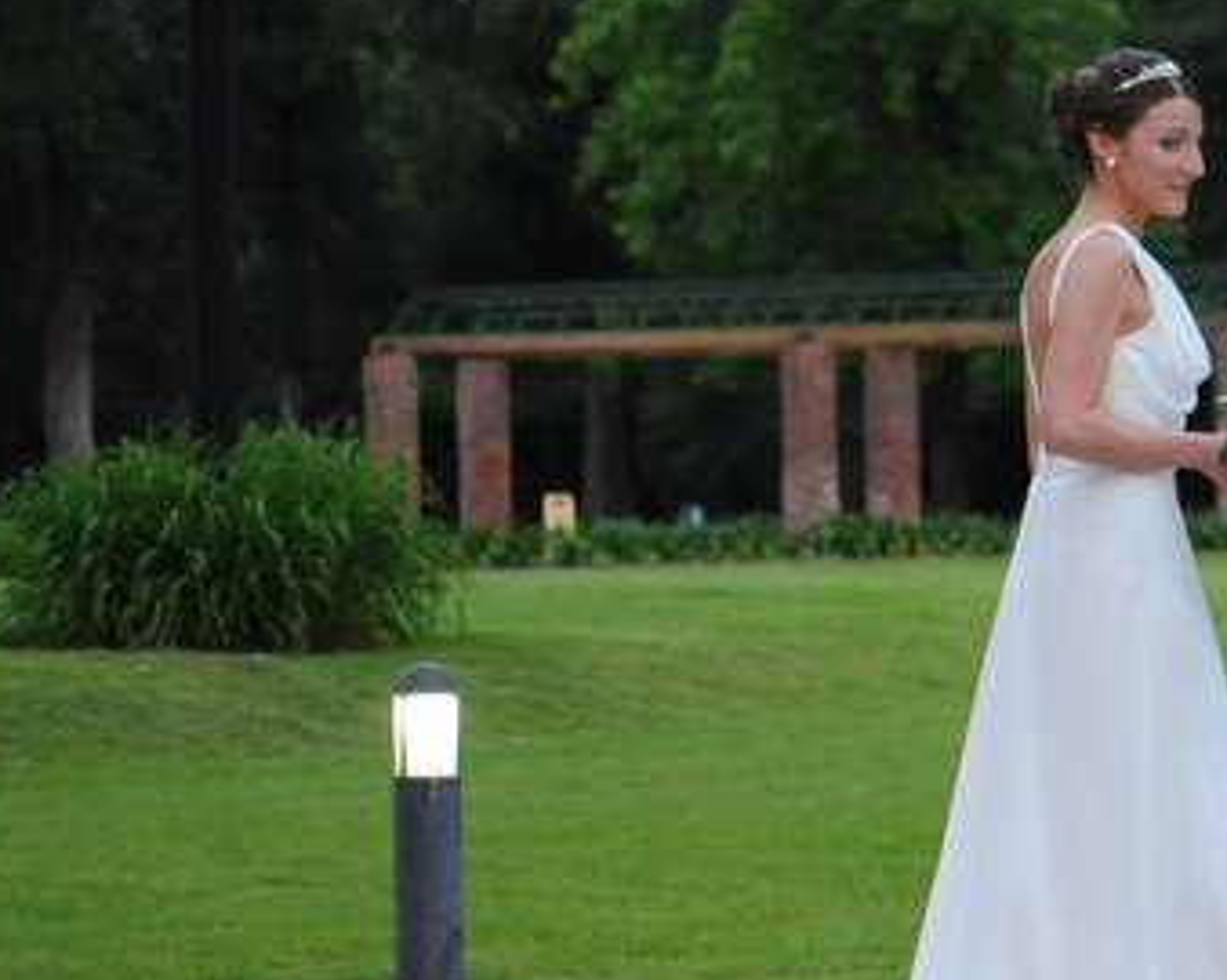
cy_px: 554
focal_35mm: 175
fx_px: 6339
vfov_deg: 8.8
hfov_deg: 10.7
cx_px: 1840
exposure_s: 1/200
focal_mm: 35
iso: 800
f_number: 1.8
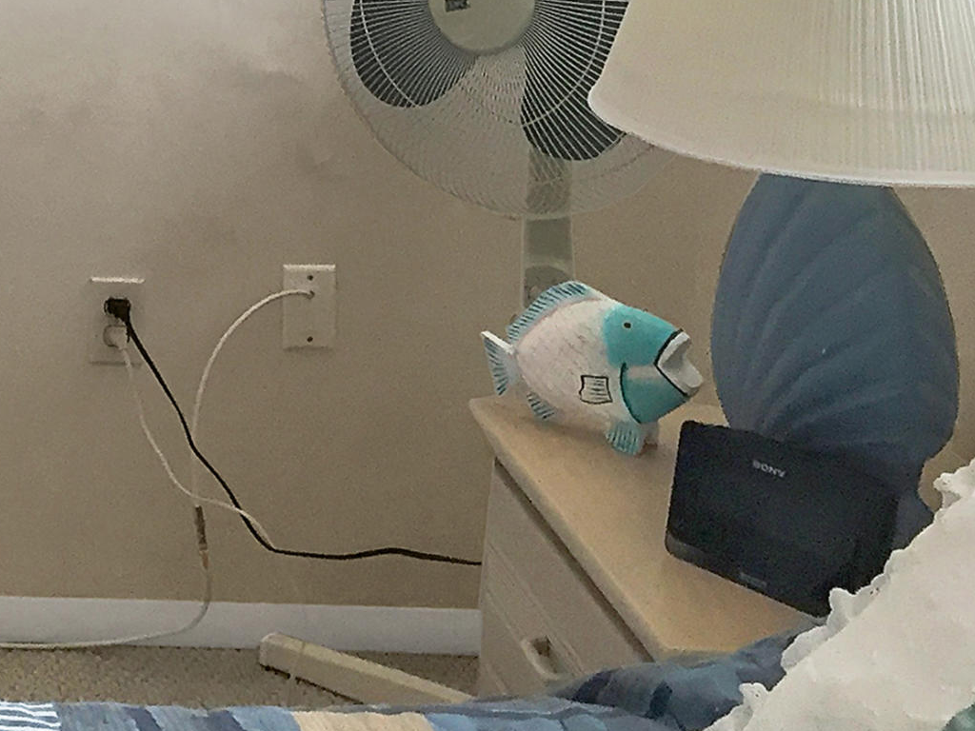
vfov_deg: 16.4
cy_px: -236
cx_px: -414
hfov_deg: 20.3
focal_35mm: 85
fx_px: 2394
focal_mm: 4.15
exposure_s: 1/30
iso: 32
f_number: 2.2
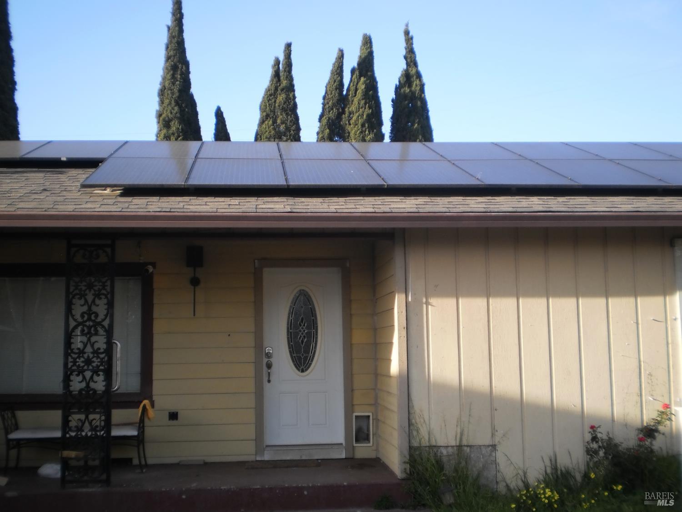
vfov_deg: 34.3
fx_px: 827
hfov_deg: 44.8
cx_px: 341
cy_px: 256
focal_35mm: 42
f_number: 3.5
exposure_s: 1/250
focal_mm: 7.4
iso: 100
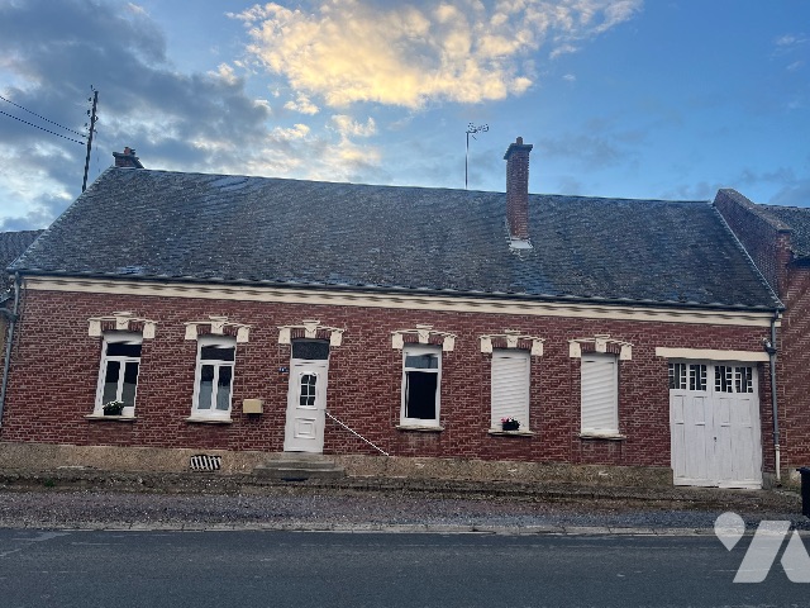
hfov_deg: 67.3
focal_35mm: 26
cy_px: 304
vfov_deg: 53.1
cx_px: 405
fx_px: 608
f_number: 1.6
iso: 50
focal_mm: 5.1
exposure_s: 1/688
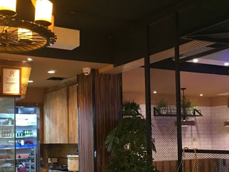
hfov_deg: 35.5
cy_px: 125
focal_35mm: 54
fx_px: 357
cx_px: 99
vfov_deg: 26.7
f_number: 2.2
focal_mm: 4.15
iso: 80
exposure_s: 1/10
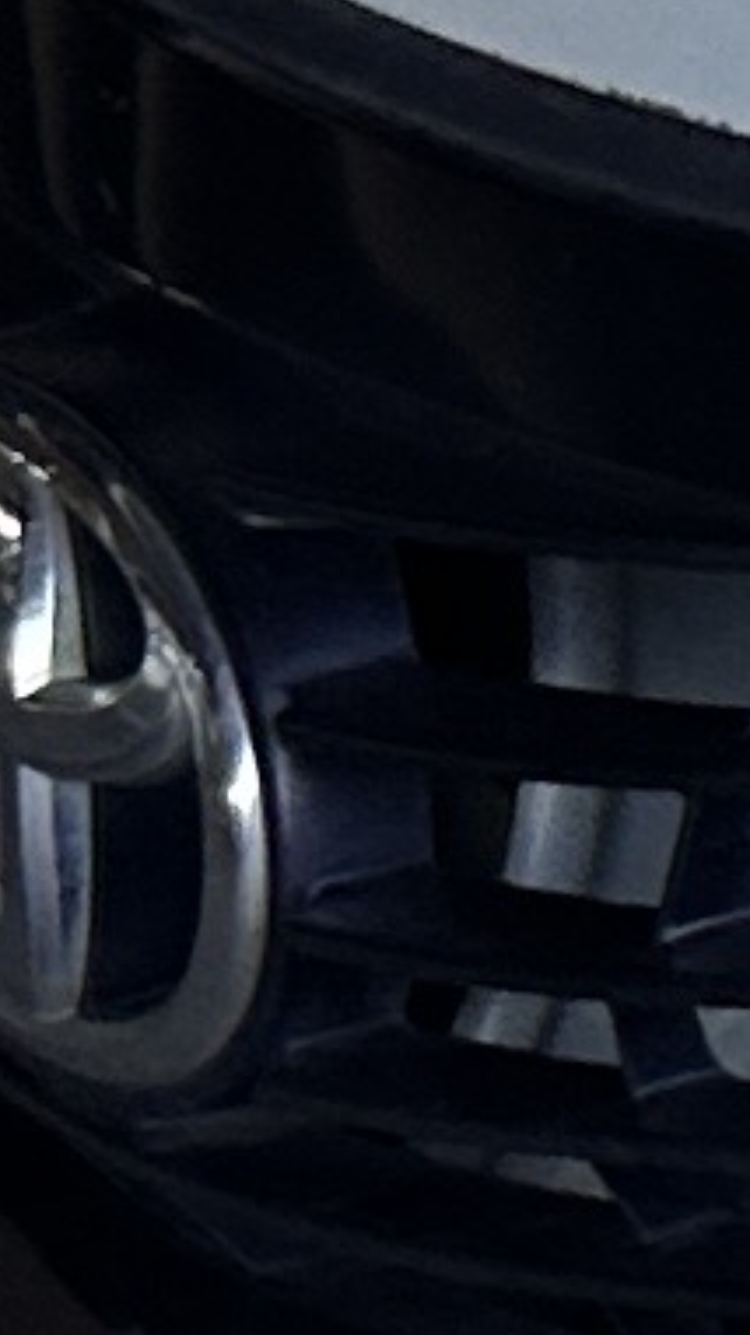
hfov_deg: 3.4
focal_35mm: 277
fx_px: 9804
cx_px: 5695
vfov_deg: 7.8
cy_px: 879
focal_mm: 6.86
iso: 64
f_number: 1.78
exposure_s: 1/174
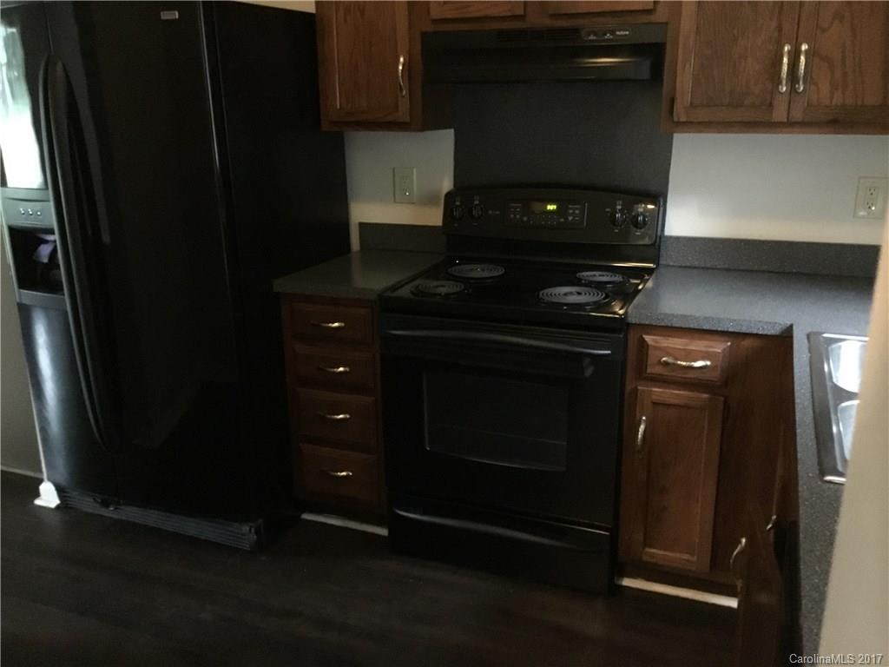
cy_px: 334
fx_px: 796
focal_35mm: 31
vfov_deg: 45.4
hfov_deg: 58.4
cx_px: 444
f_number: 2.4
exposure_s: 1/15
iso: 800
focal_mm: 3.3
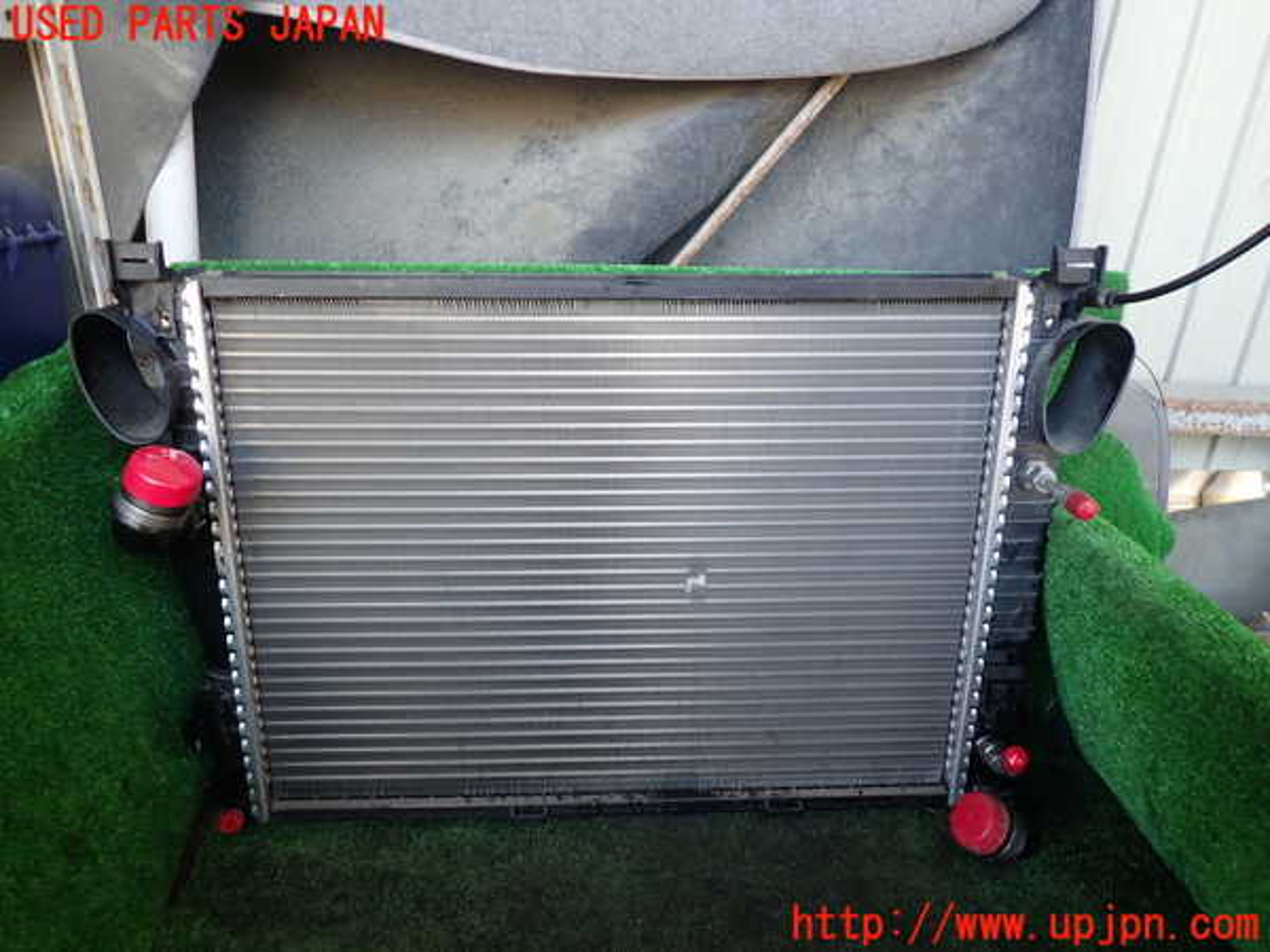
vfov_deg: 54.9
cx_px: 635
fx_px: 917
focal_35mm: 25
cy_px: 476
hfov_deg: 69.4
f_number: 2
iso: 200
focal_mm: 4.5
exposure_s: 1/60
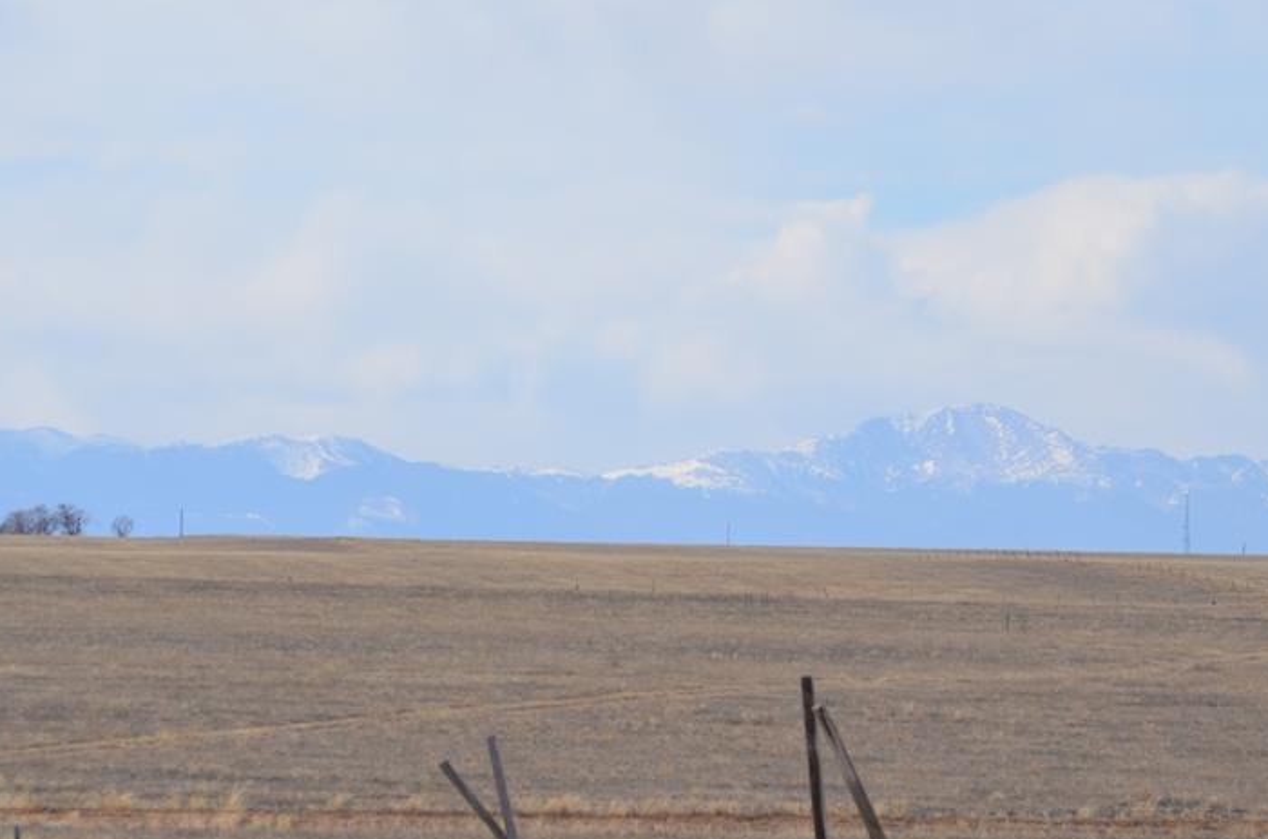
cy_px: 407
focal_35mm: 329
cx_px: 767
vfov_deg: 4.2
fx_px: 11559
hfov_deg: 6.3
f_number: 5.6
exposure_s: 1/2000
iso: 280
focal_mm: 150
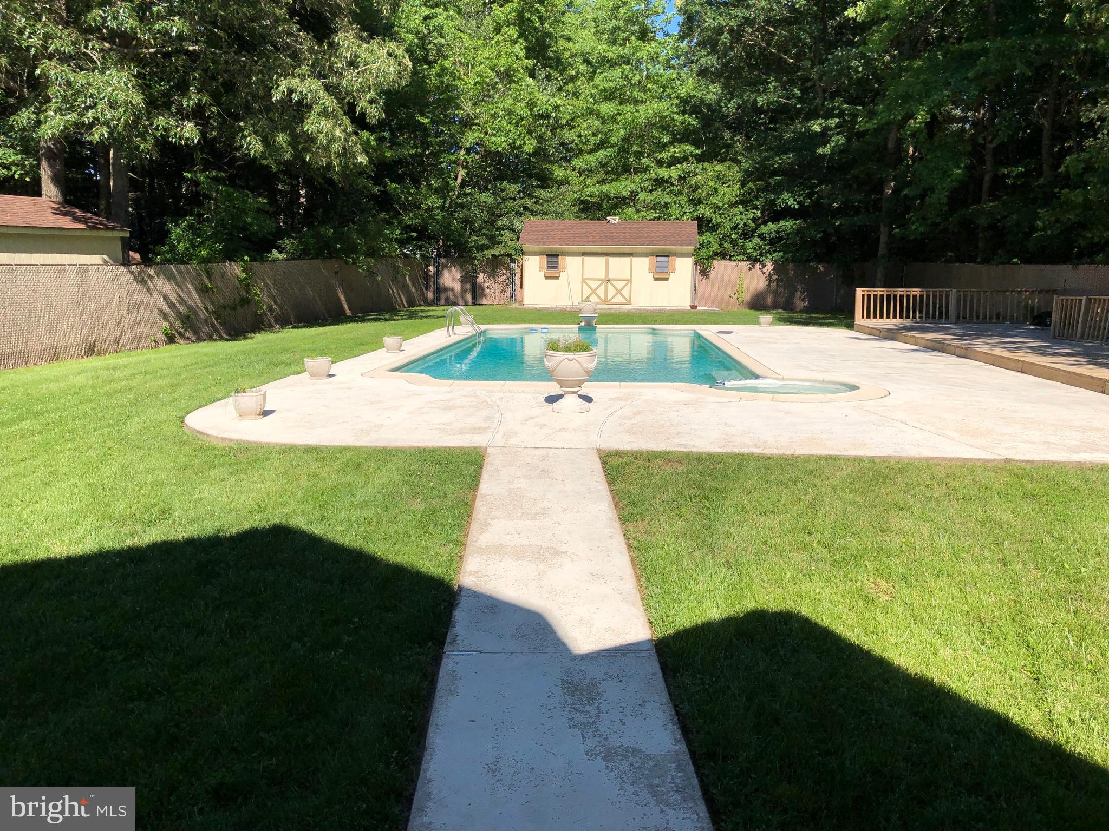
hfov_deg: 63.4
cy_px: 416
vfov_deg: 49.7
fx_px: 897
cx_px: 554
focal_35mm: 28
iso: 20
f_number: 1.8
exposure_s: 1/2525
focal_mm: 4
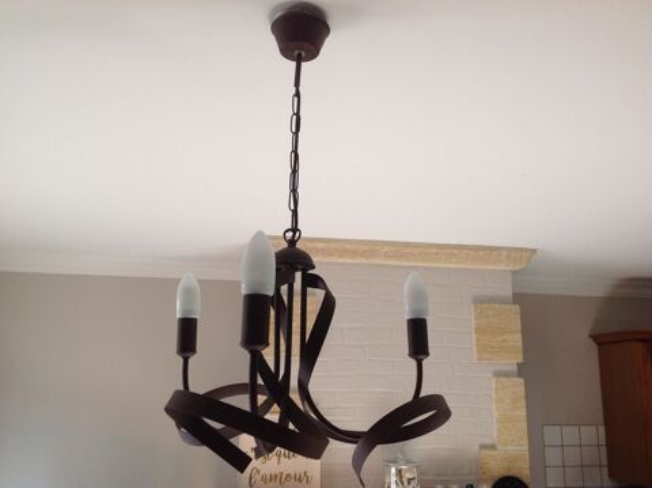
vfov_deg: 40.6
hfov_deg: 52.7
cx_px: 326
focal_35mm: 35
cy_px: 244
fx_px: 659
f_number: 2.4
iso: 50
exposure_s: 1/20
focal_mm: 4.28
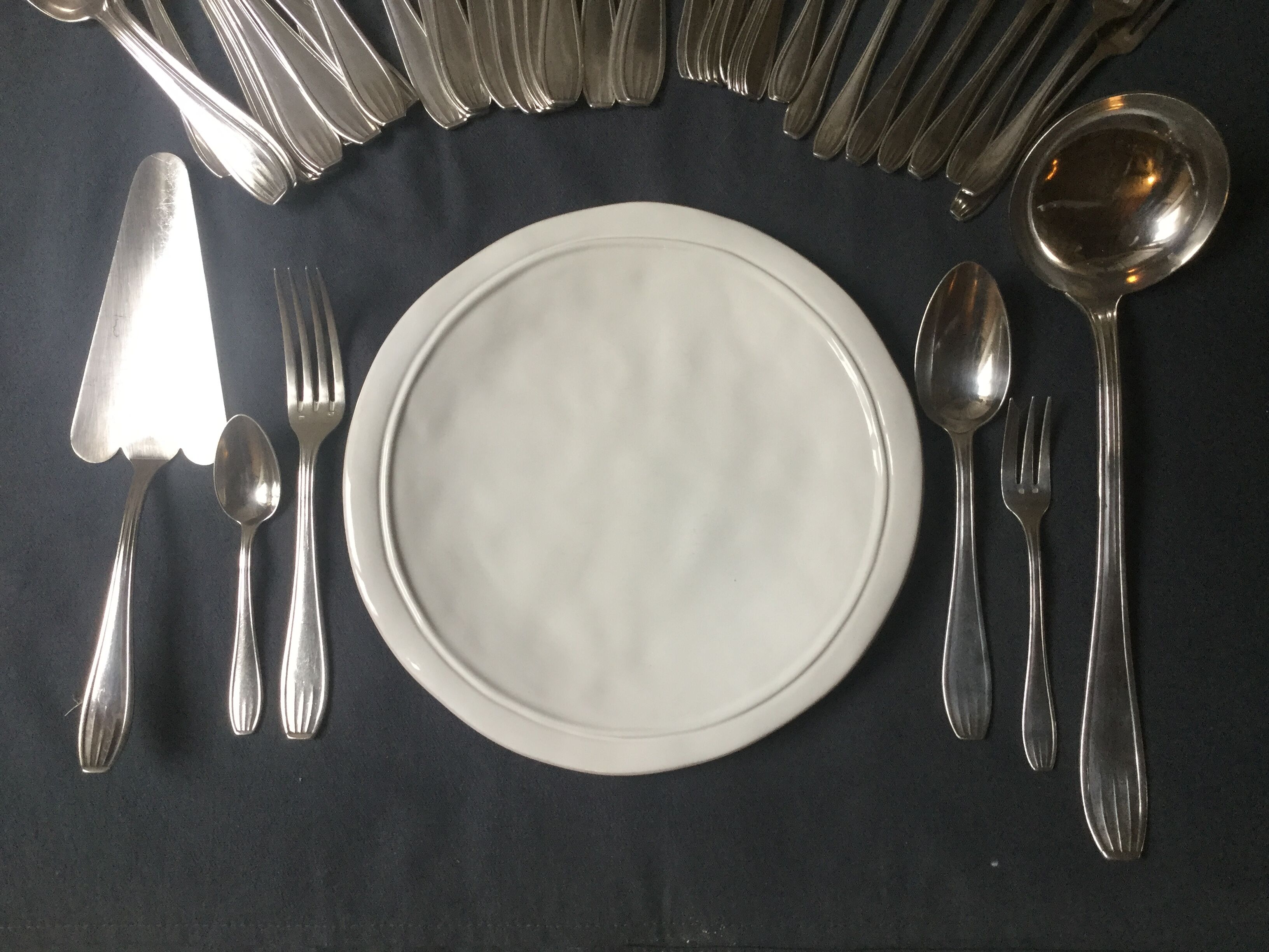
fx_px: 1136
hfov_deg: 58.4
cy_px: 476
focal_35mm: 31
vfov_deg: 45.4
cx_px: 634
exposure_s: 1/33
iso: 100
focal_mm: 3.3
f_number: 2.4
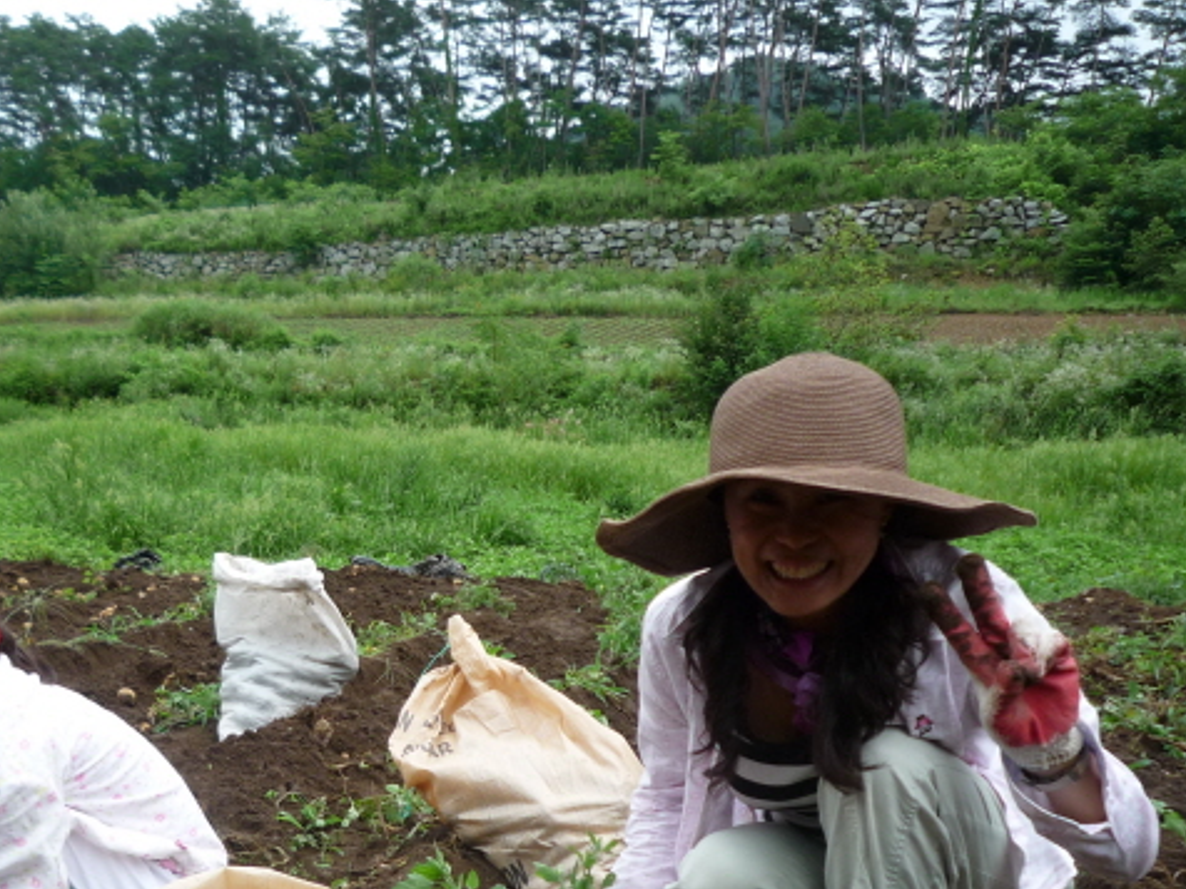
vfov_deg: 33.1
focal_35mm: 42
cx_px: 366
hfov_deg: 43.9
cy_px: 745
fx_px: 1439
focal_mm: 4.4
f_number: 2.8
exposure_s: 1/500
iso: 100
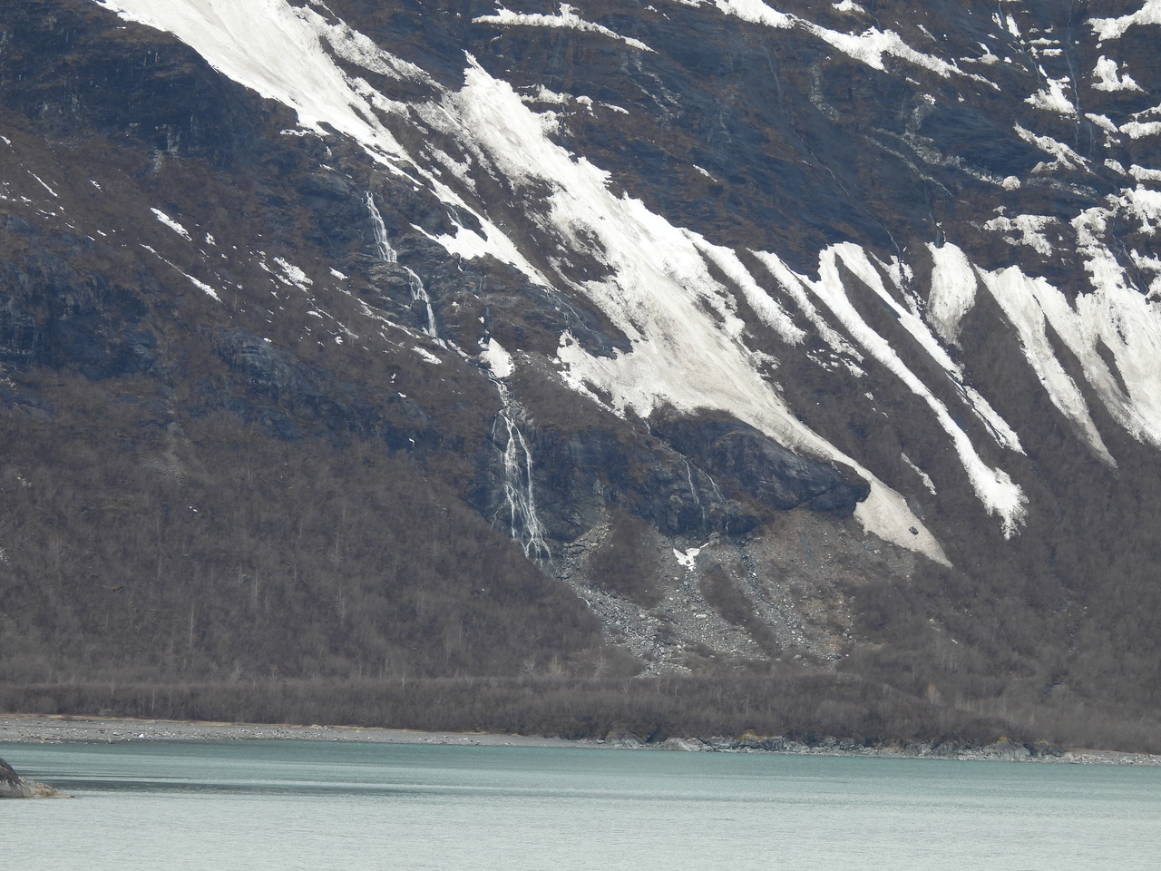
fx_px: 8049
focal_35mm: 240
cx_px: 580
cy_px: 436
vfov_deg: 6.2
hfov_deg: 8.2
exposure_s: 1/320
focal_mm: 42.8
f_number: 4.5
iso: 100
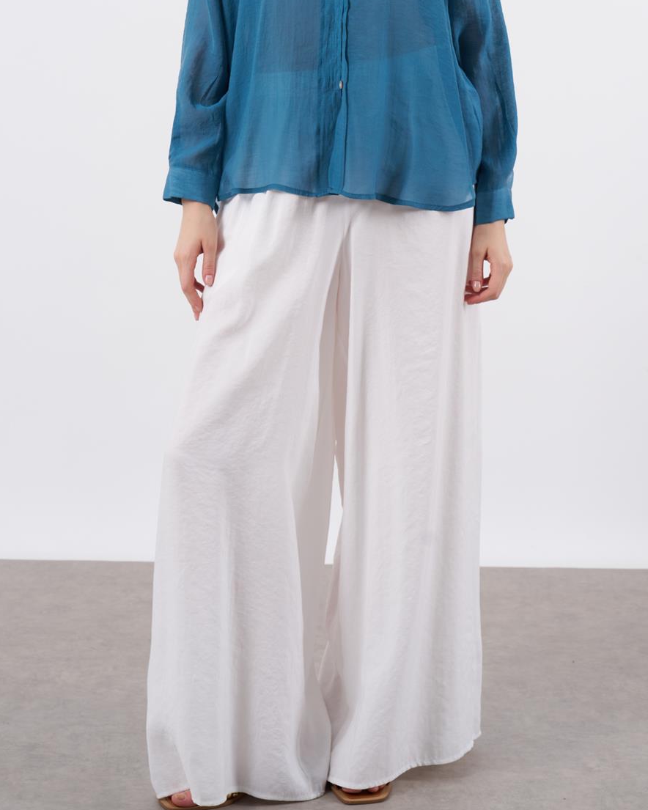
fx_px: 1942
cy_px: 196
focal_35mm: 81
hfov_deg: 18.9
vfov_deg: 23.3
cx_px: 343
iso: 160
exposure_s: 1/160
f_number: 8
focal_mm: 53
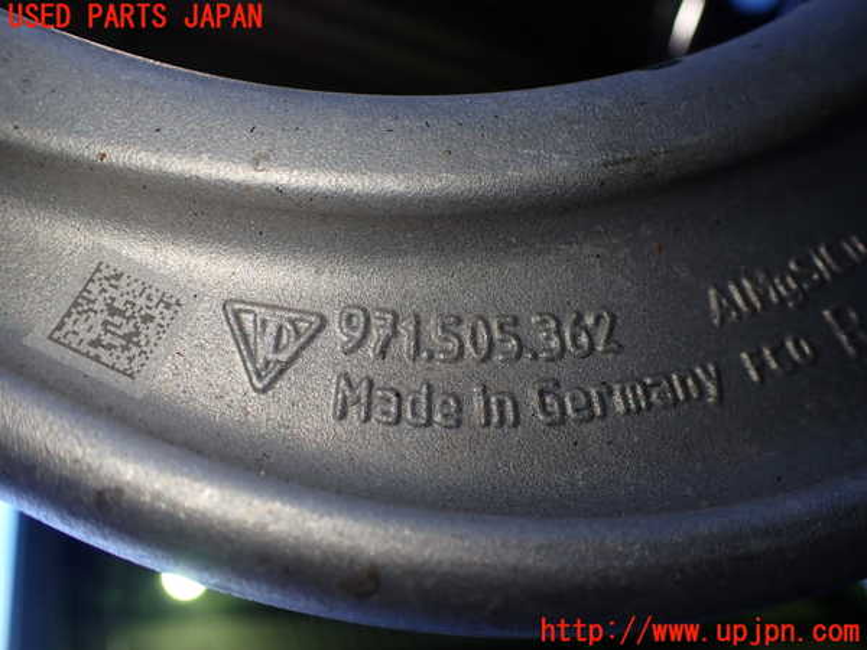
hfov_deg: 60.0
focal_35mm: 30
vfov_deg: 46.8
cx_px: 434
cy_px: 325
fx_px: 751
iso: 100
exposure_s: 1/160
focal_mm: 5.4
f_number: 2.3
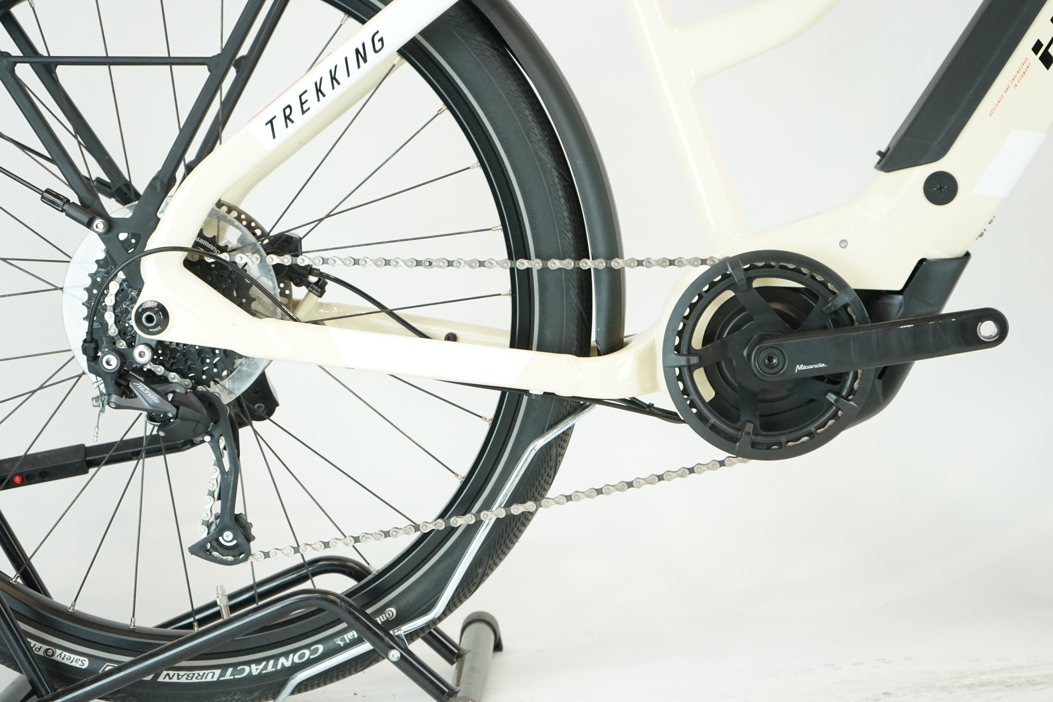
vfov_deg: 20.0
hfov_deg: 29.7
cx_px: 526
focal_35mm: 68
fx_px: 1989
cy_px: 351
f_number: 6.3
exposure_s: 1/200
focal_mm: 68
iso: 2000
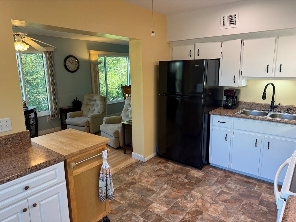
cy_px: 111
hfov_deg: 71.6
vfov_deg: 56.8
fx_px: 205
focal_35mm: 24
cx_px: 148
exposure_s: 1/120
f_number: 1.78
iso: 80
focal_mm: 6.76
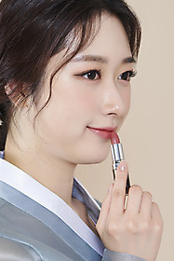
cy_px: 148
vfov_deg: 13.7
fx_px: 1086
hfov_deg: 9.2
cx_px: 74
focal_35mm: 150
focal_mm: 105
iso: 64
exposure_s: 1/125
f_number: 11
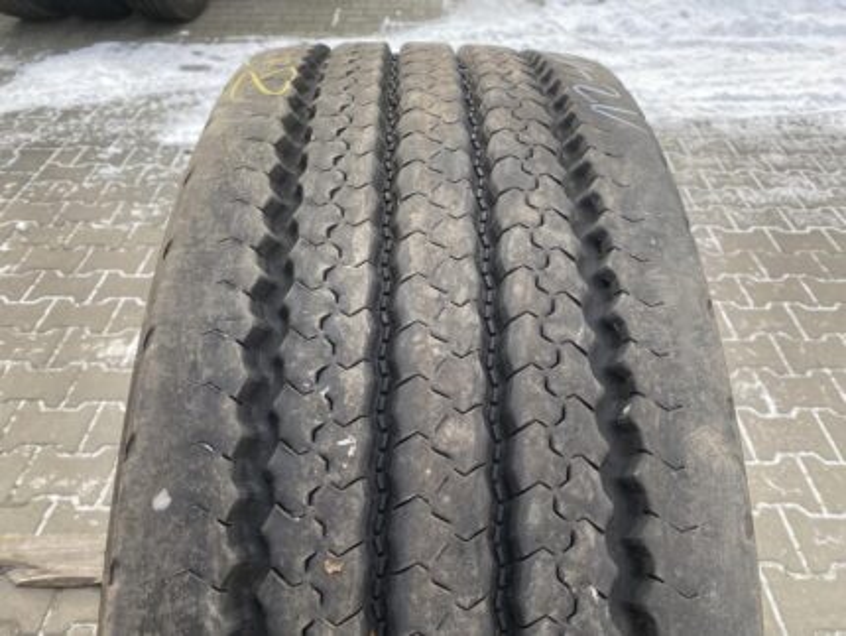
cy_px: 318
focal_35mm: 26
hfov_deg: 67.3
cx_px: 423
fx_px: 636
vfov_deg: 53.1
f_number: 1.8
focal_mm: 4.25
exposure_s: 1/391
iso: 32
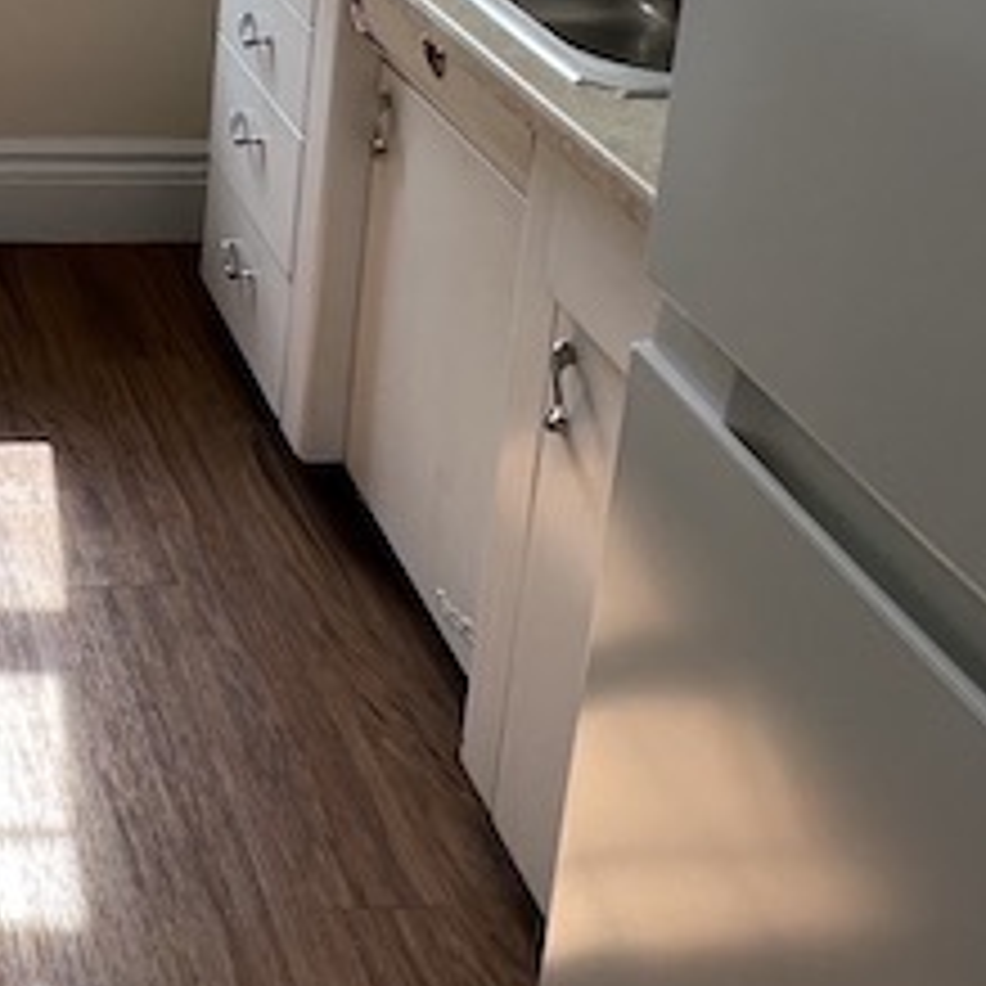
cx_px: -225
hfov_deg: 32.4
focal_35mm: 42
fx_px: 1353
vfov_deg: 31.7
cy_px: -261
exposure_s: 1/115
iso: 32
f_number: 1.8
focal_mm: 1.57
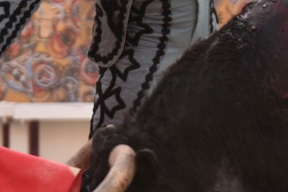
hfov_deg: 3.0
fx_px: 5509
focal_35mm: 689
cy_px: 133
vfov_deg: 2.0
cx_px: 230
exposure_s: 1/640
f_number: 5.6
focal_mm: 145
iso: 640
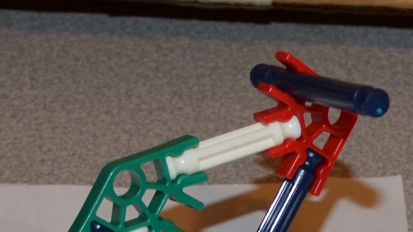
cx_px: 211
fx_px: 1829
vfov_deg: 7.0
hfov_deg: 12.9
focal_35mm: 167
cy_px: 492
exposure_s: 1/30
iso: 200
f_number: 5.6
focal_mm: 22
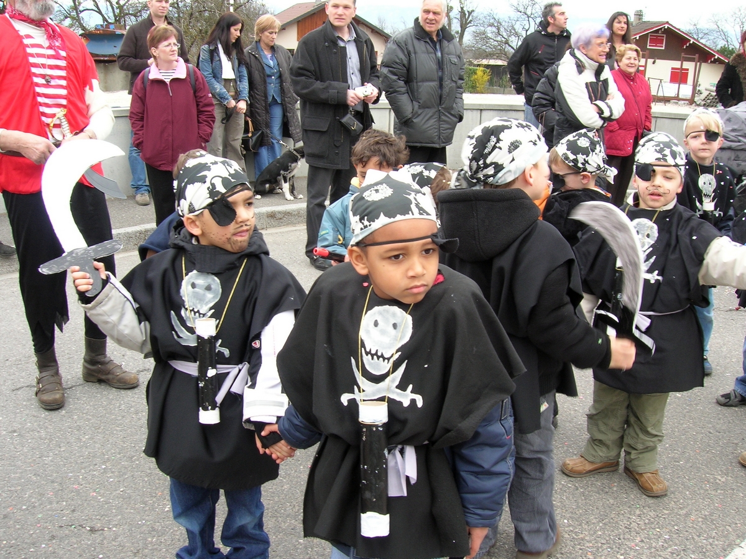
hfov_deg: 54.0
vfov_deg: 41.8
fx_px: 733
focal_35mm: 34
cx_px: 373
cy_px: 280
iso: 50
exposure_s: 1/35.4
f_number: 4.9
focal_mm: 5.7
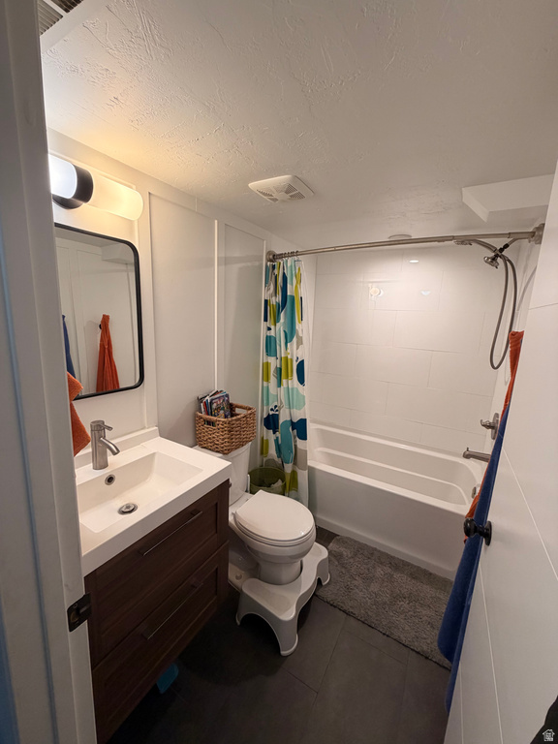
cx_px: 279
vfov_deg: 102.1
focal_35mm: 14
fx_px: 301
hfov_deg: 85.7
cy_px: 372
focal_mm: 2.22
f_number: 2.2
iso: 200
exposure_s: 1/120
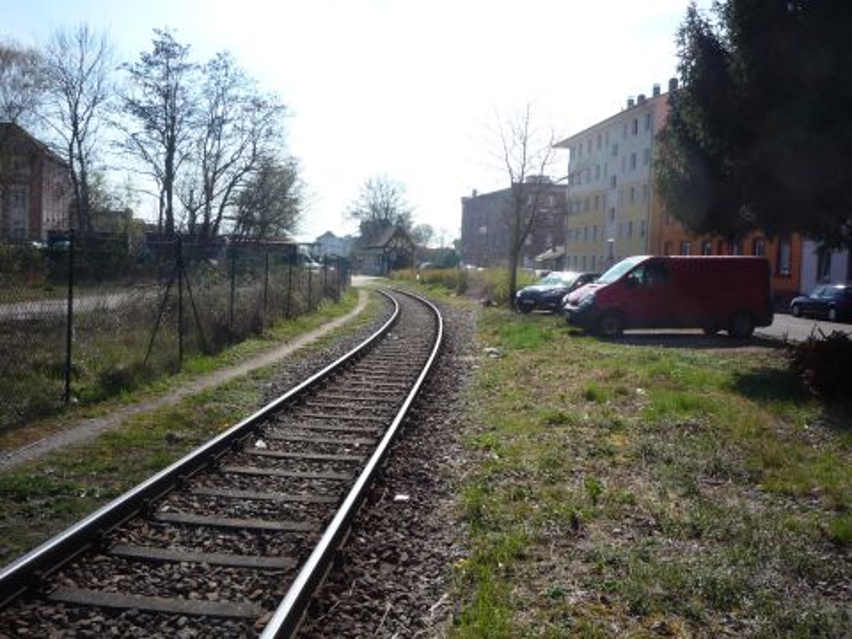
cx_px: 426
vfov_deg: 44.2
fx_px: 788
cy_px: 320
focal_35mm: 32
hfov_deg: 56.8
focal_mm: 5.2
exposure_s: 1/400
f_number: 5
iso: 100
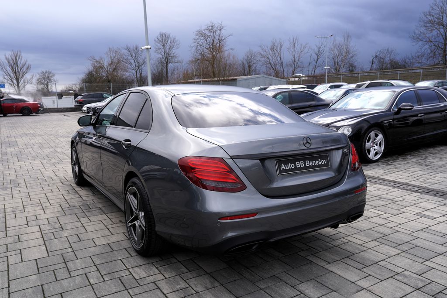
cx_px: 224
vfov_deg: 45.0
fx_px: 360
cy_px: 149
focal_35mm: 29
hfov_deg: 63.7
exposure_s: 1/160
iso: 100
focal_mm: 29
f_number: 6.3
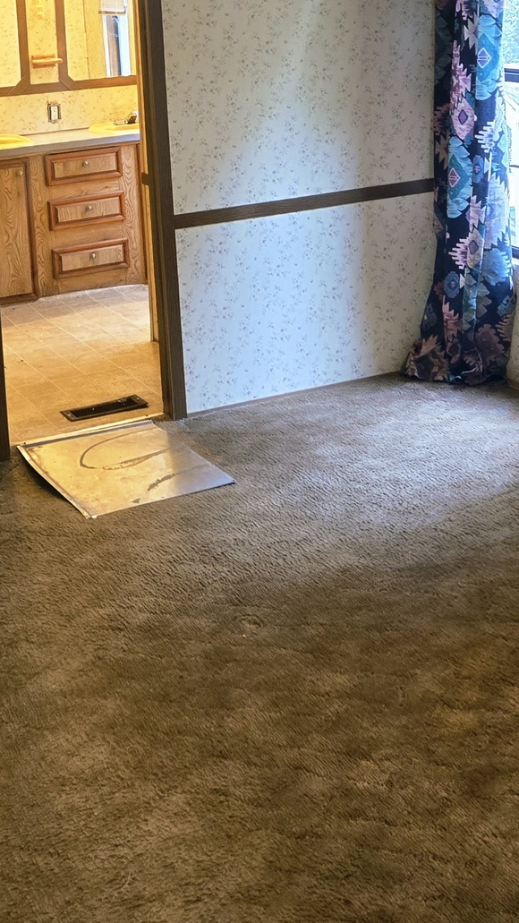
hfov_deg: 21.3
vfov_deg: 35.3
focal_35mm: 56
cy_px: 115
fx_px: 1370
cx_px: 125
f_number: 1.8
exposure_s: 1/60.2
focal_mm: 5.4
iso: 640
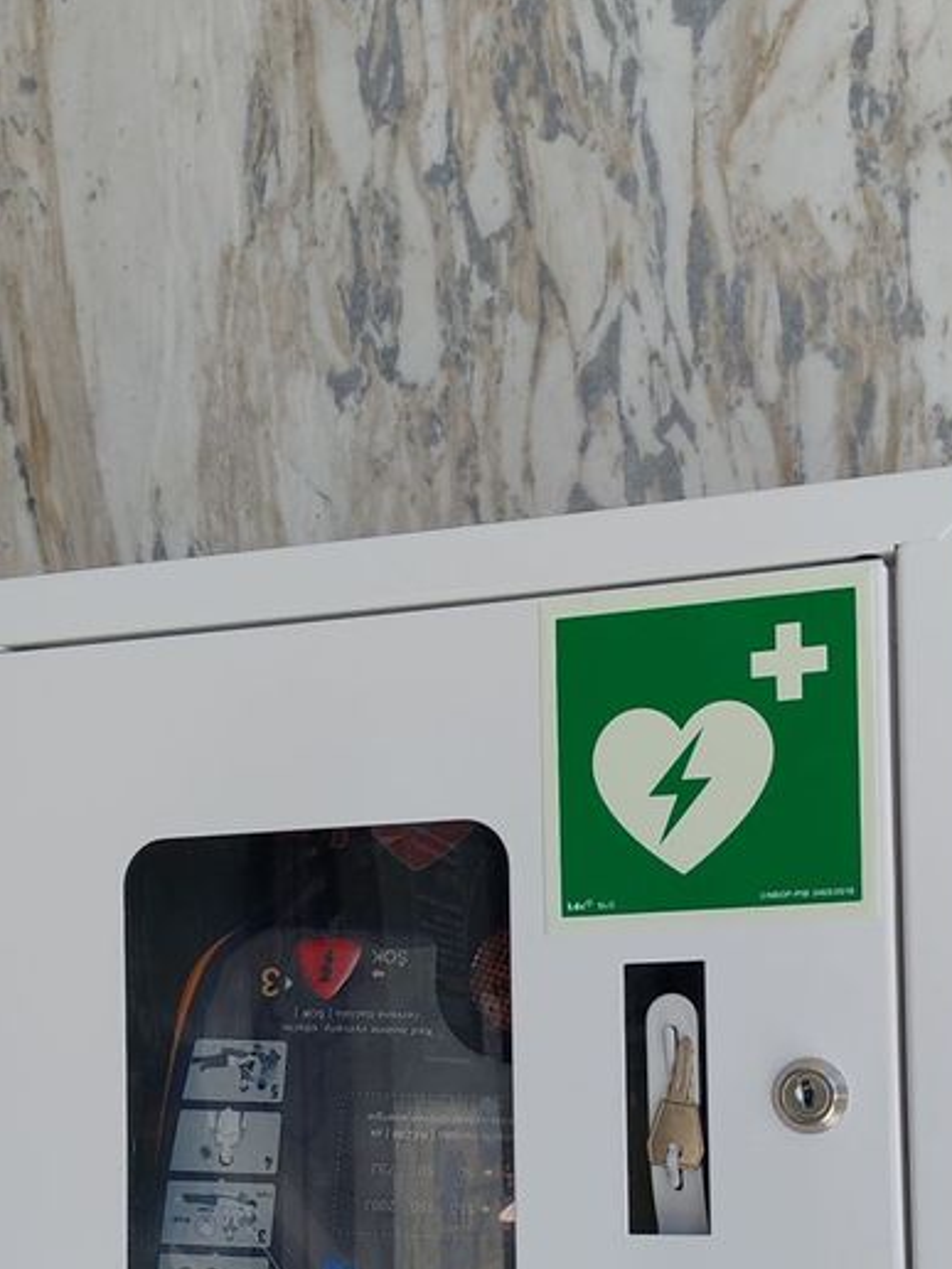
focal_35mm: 53
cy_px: 1039
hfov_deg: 27.5
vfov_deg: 34.9
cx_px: 578
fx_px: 1943
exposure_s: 1/170
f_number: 1.9
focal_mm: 6.12
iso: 50
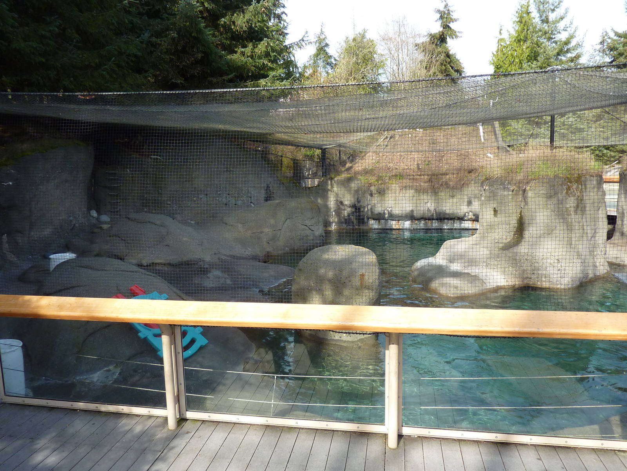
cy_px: 236
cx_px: 314
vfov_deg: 54.9
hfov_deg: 69.4
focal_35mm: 25
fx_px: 453
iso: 160
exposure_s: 1/500
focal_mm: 4.1
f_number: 3.3
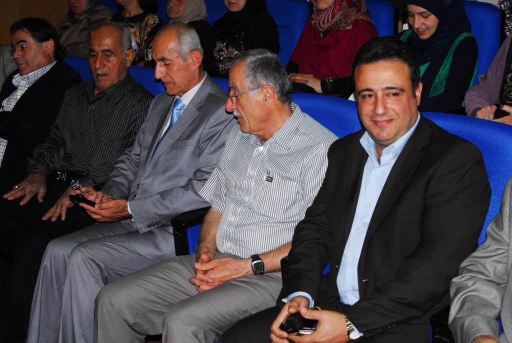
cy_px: 172
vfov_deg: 20.2
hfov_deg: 29.8
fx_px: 961
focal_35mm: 68
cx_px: 256
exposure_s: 1/60
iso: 500
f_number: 4.5
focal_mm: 45
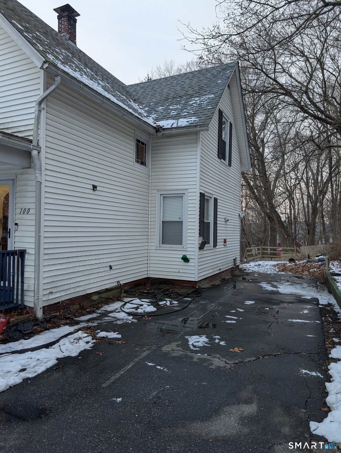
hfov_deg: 56.9
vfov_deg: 71.5
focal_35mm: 24
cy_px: 226
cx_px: 170
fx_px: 314
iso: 33
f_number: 1.68
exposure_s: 1/23.8
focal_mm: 6.9
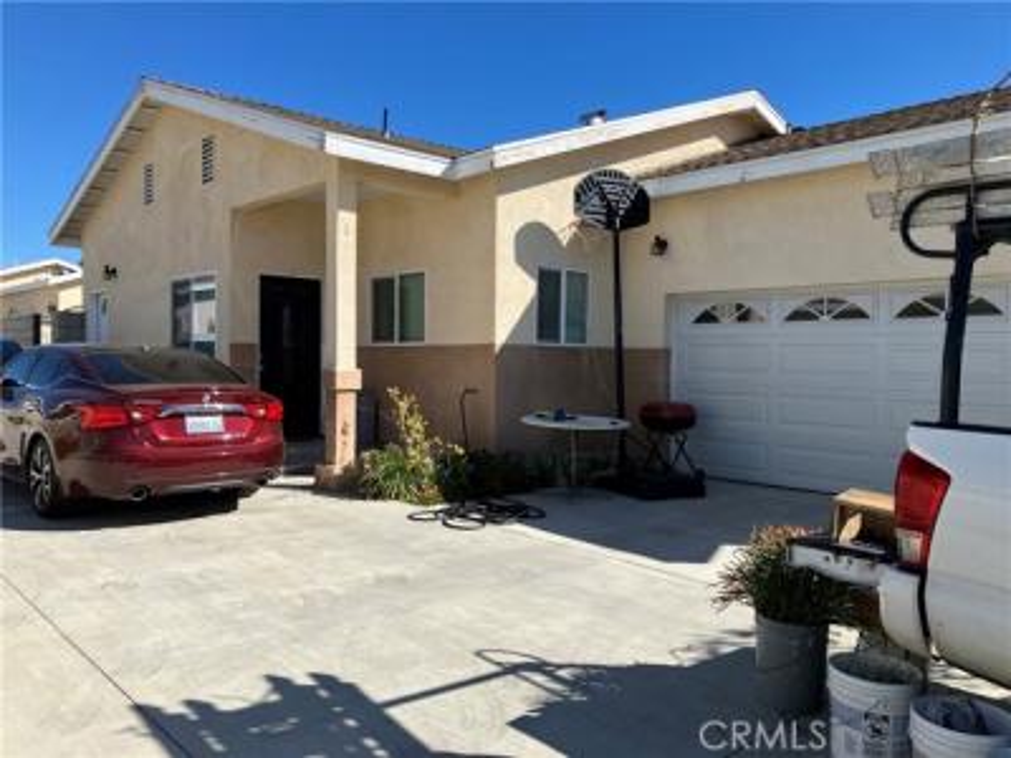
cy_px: 379
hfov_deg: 63.4
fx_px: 818
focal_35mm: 28
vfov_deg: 49.7
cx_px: 506
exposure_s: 1/2024
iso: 32
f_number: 1.8
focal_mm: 3.99
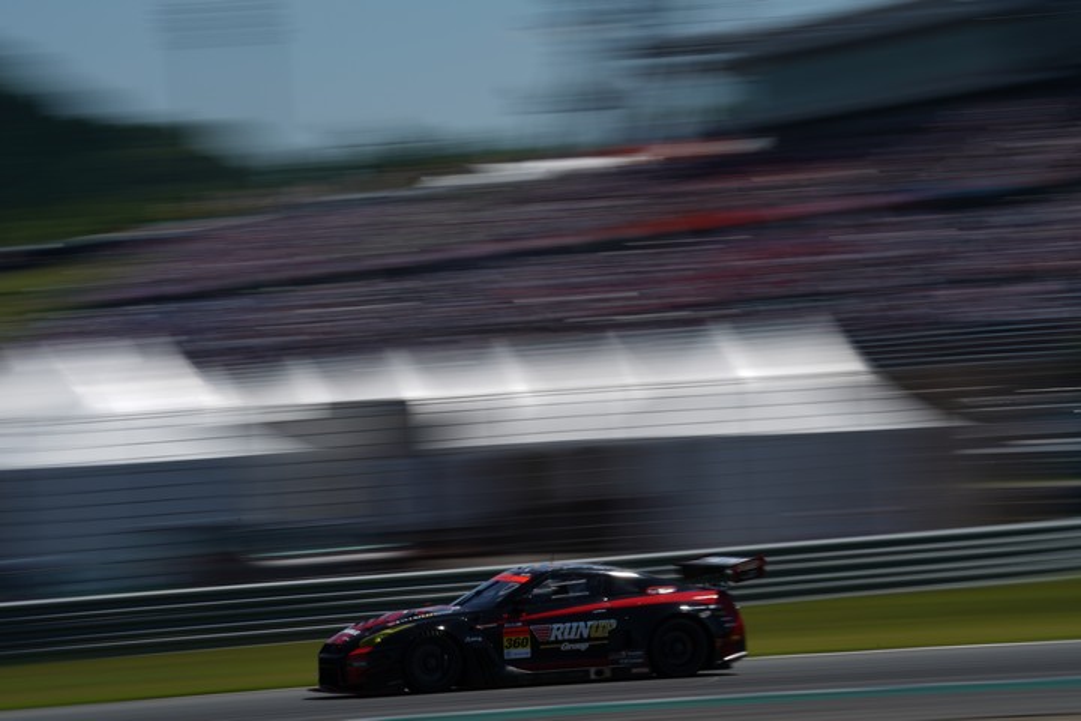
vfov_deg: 6.9
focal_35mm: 200
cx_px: 540
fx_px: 6005
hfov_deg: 10.3
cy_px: 360
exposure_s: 1/20
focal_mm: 200
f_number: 32
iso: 50
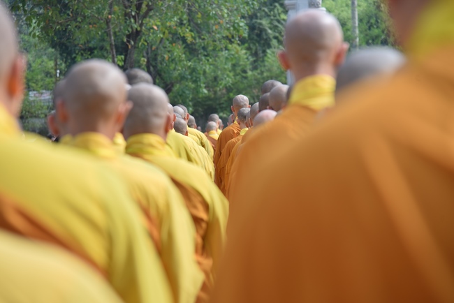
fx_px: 1514
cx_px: 227
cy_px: 152
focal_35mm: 120
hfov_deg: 17.1
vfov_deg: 11.4
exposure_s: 1/400
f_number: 4
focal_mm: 120
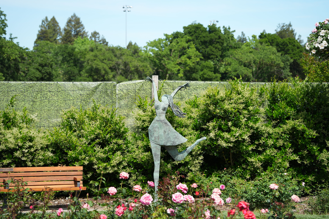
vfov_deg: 10.2
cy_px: 110
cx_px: 164
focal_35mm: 135
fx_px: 1234
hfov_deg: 15.2
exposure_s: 1/400
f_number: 5.6
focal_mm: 135
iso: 160
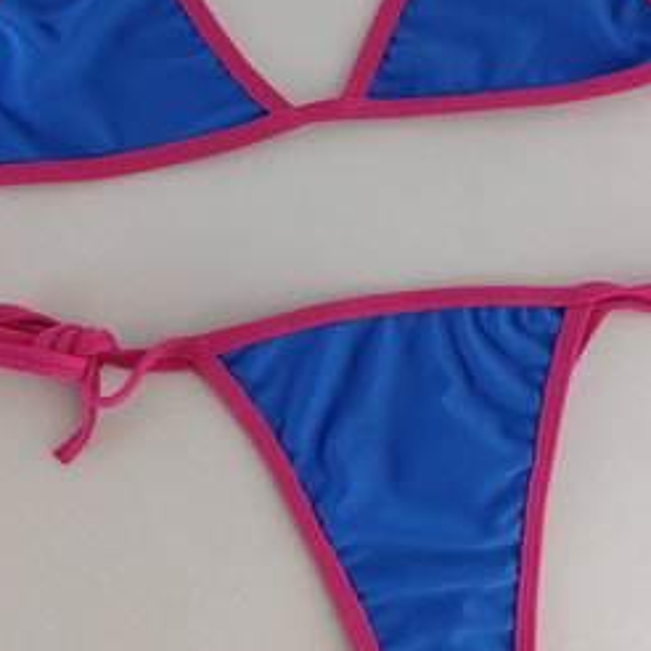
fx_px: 936
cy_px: 210
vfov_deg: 37.9
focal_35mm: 44
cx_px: 336
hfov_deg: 38.3
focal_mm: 6.14
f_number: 1.6
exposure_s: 1/50
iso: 1000
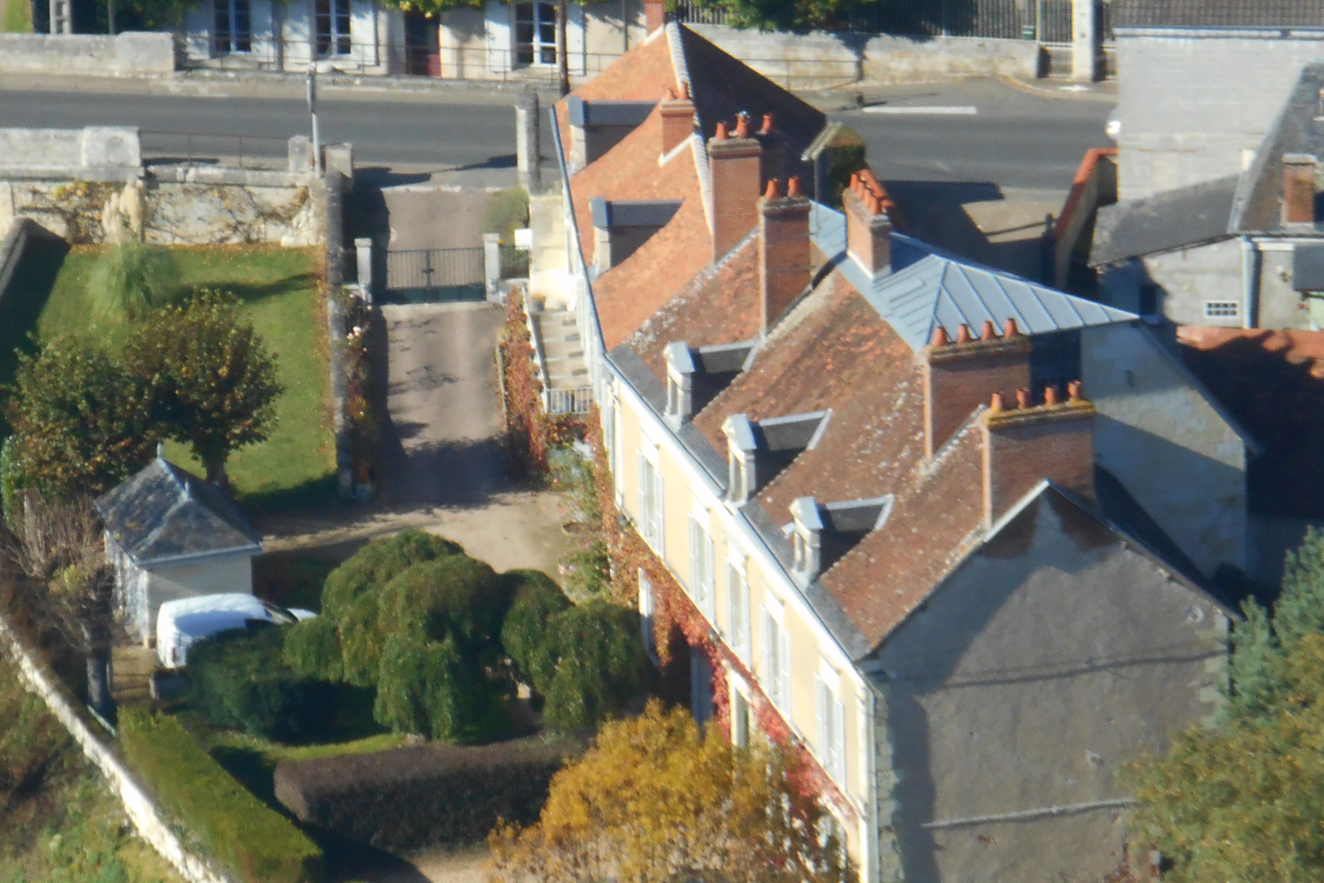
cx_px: 515
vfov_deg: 3.9
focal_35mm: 354
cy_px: 378
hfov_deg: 5.8
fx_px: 13019
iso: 160
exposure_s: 1/250
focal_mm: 32.9
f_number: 6.4
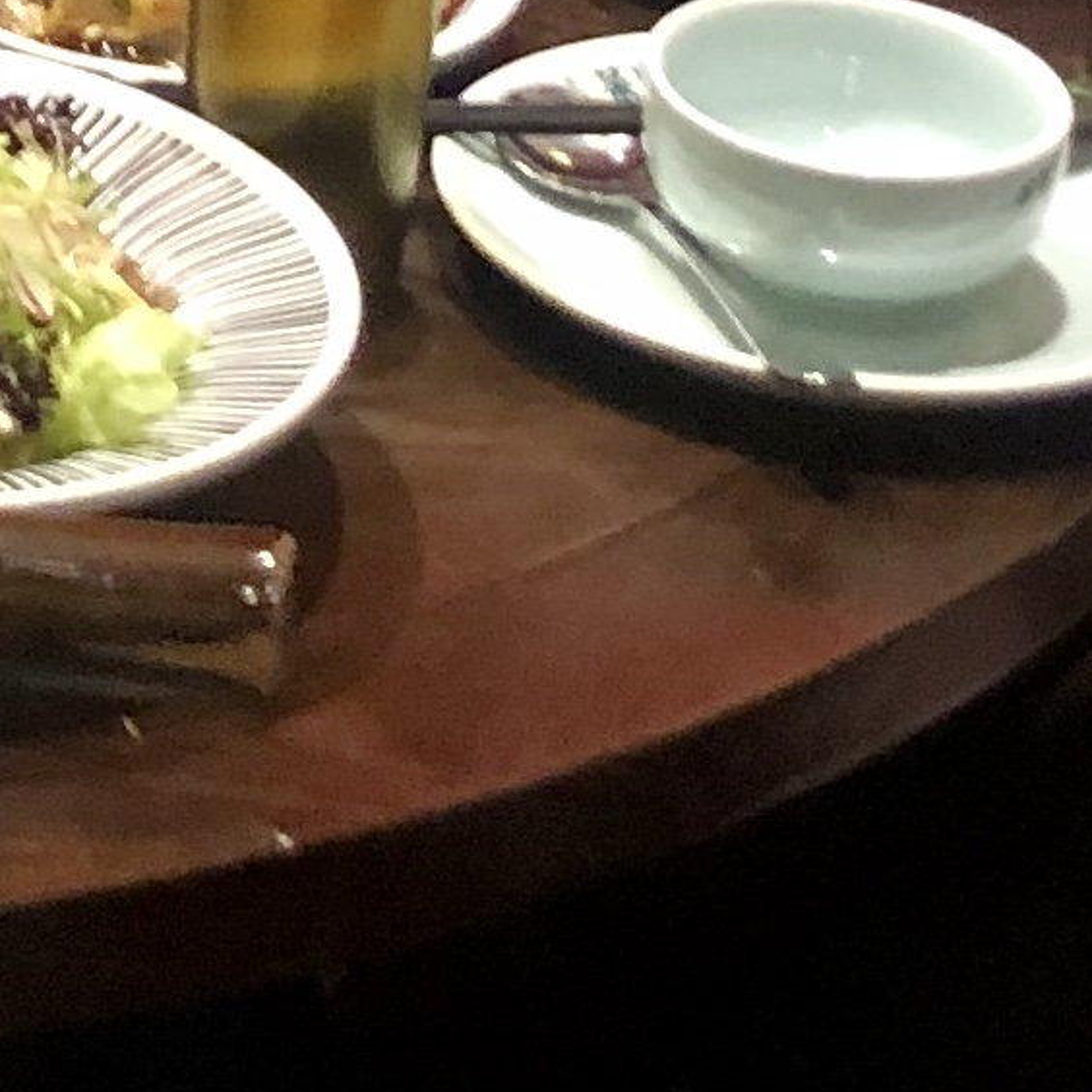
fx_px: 6317
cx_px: -929
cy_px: -1018
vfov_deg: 9.3
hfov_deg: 9.4
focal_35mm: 177
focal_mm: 3.99
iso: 100
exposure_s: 1/14
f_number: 1.8
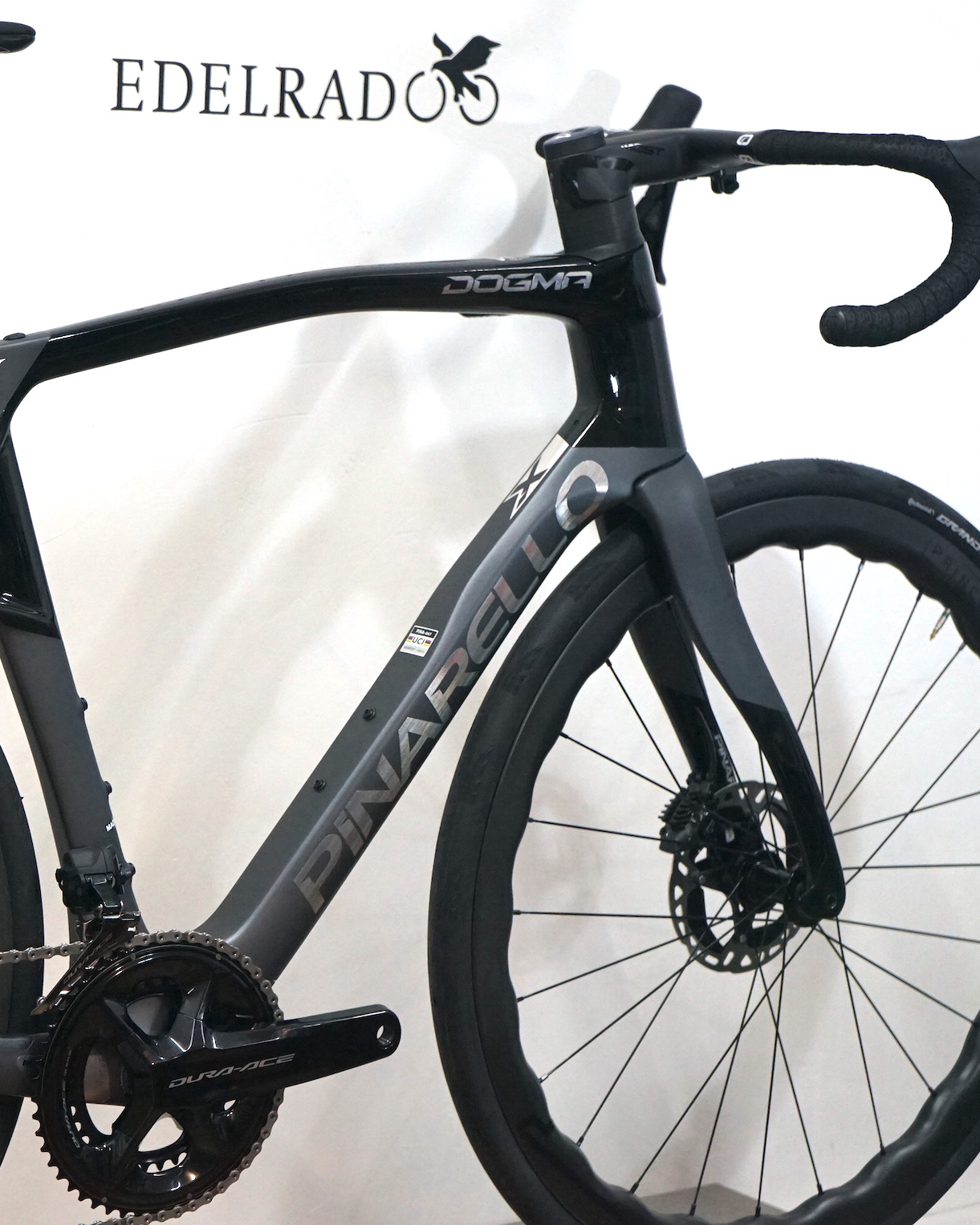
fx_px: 3228
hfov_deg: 17.1
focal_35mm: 89
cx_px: 206
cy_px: 612
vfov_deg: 21.5
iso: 2000
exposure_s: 1/160
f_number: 5.6
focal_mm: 63
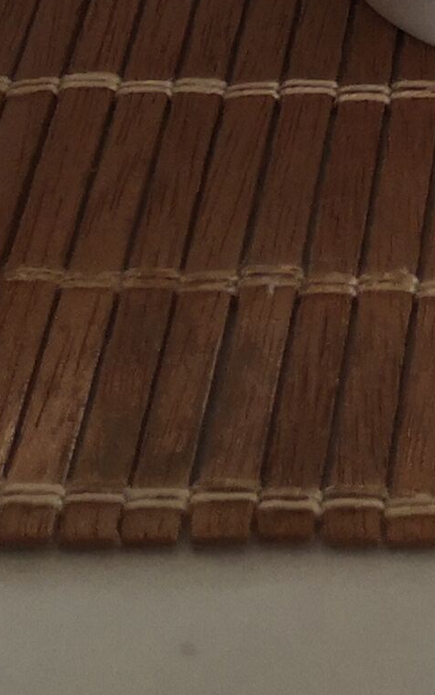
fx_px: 2805
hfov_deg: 8.6
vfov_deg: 12.7
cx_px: 756
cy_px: -604
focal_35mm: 148
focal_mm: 3.95
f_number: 1.8
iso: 80
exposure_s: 1/60
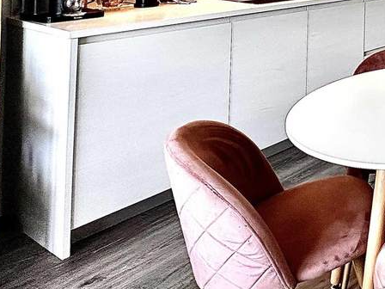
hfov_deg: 31.3
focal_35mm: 40
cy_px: -65
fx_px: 445
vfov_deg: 30.2
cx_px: 541
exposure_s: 1/99
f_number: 2.2
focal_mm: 2.22
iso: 125
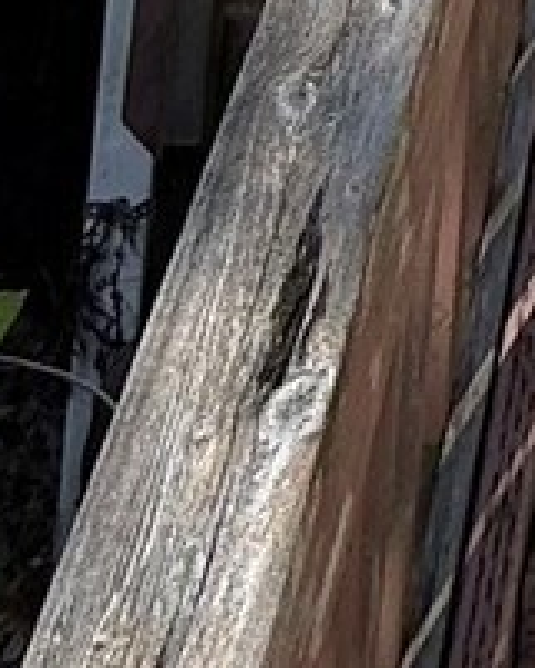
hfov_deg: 13.0
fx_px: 1938
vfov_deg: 14.5
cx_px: 1163
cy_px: -831
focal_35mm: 98
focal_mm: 2.22
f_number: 2.2
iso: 50
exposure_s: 1/1145
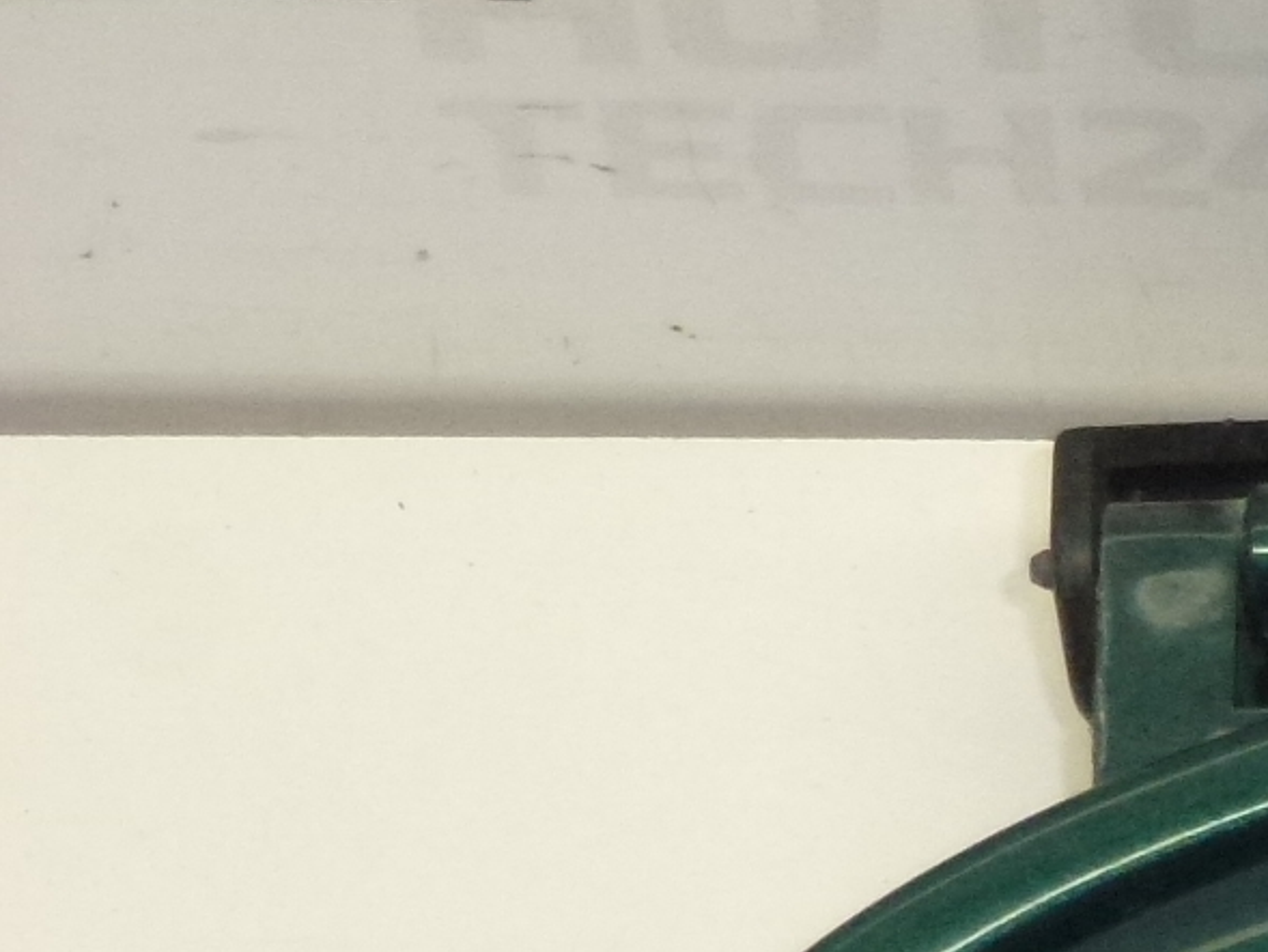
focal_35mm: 226
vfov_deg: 6.6
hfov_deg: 8.5
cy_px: 926
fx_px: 8280
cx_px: 2202
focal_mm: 11.7
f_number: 4.6
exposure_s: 1/160
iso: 400
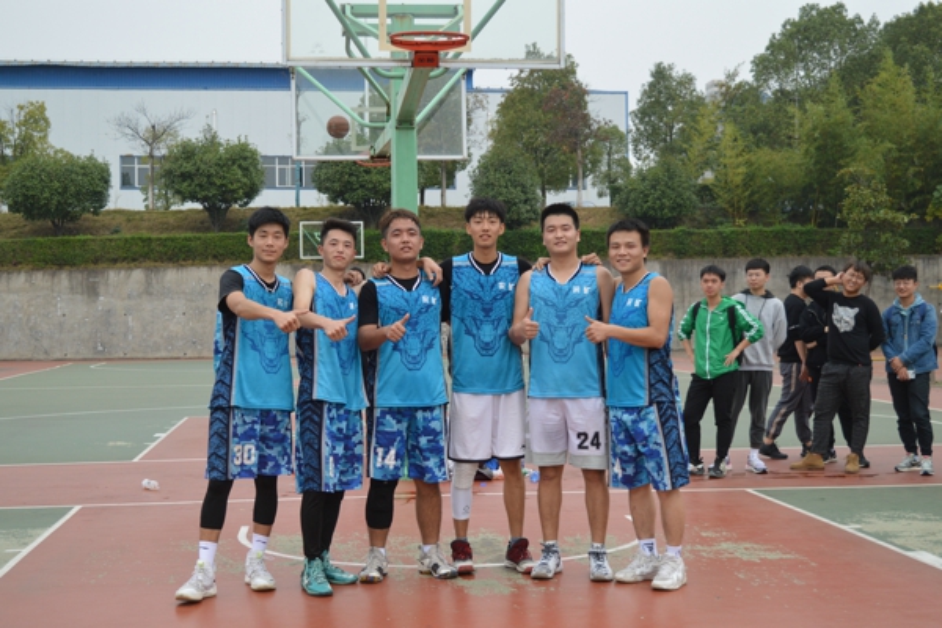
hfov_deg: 38.9
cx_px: 471
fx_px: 1334
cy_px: 314
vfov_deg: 26.5
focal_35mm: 51
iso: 400
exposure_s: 1/1250
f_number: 5
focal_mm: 34
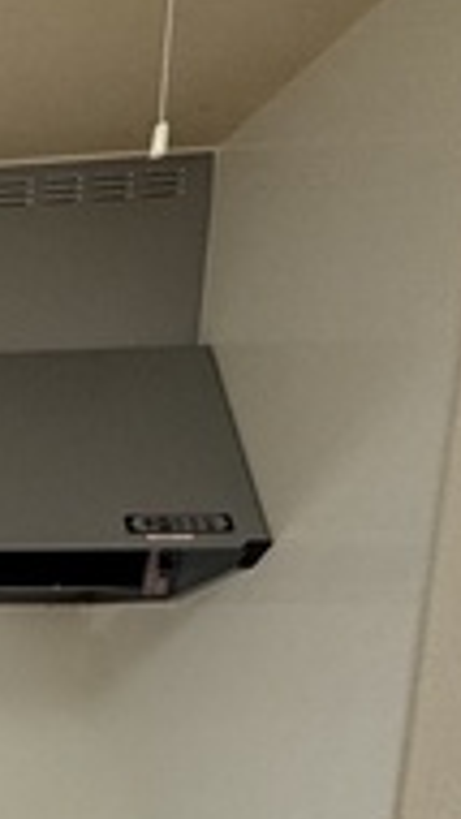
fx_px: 977
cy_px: 780
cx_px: -457
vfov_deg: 40.9
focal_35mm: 45
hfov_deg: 18.2
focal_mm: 2.22
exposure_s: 1/120
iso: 200
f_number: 2.2
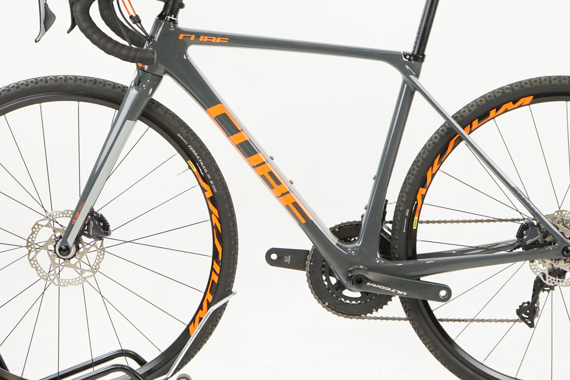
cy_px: 151
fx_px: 1520
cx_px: 306
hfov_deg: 21.2
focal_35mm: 96
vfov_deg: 14.2
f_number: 5.6
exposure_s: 1/200
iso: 2000
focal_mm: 62
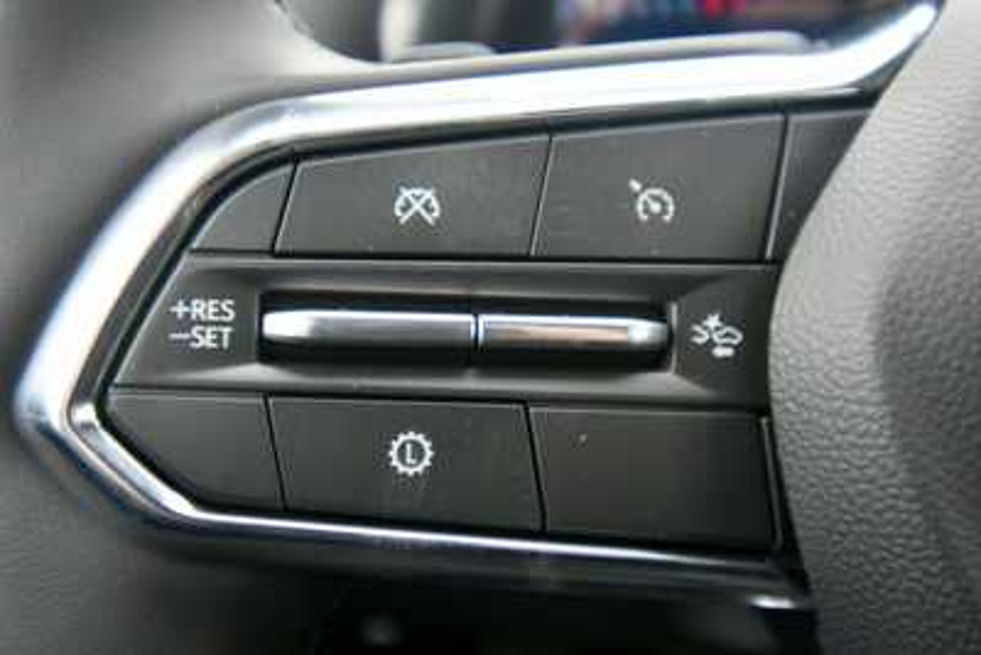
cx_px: 490
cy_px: 328
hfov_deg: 61.9
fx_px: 818
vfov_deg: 43.6
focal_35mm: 30
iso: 900
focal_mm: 20
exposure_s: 1/125
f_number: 5.6
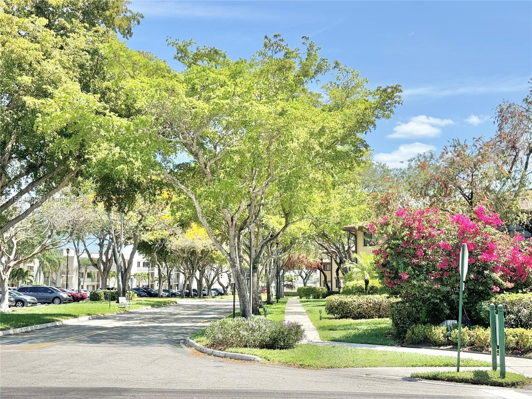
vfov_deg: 30.3
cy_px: 200
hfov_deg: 39.7
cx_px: 266
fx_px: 738
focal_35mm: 48
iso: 64
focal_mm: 6.86
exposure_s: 1/2513
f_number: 1.78
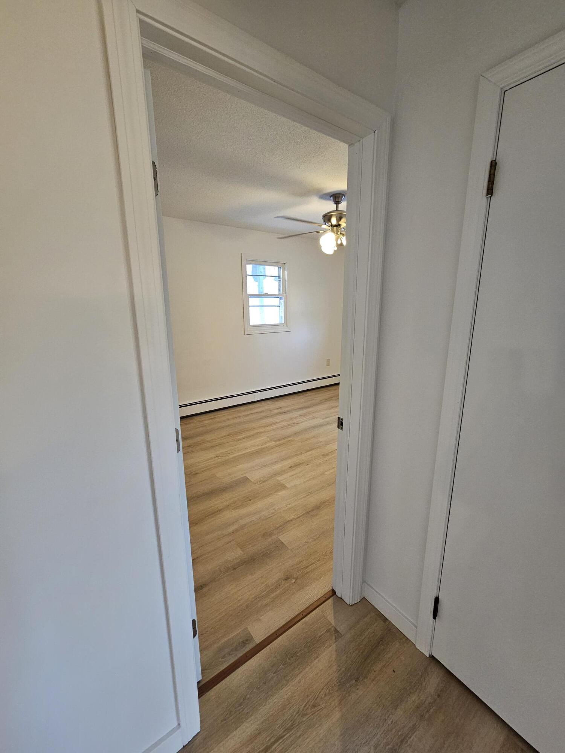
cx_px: 282
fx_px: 283
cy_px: 376
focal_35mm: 13
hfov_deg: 89.9
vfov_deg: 106.2
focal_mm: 2.2
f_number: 2.2
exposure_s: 1/60
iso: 160
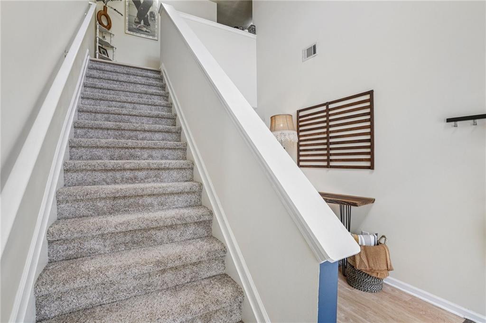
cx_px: 243
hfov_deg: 96.8
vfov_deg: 73.7
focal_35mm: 16
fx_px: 216
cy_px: 162
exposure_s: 1/30
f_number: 8
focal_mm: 16
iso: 400
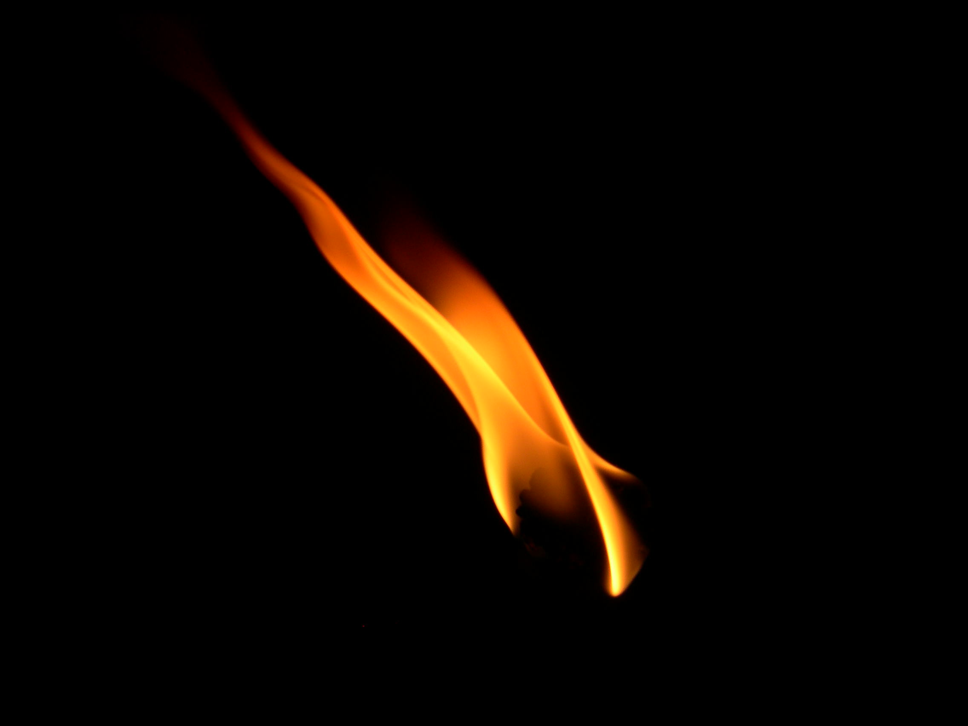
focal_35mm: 47
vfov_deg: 30.9
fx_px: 1314
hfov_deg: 40.4
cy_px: 363
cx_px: 484
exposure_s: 1/719
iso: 100
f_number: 3.1
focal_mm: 10.1
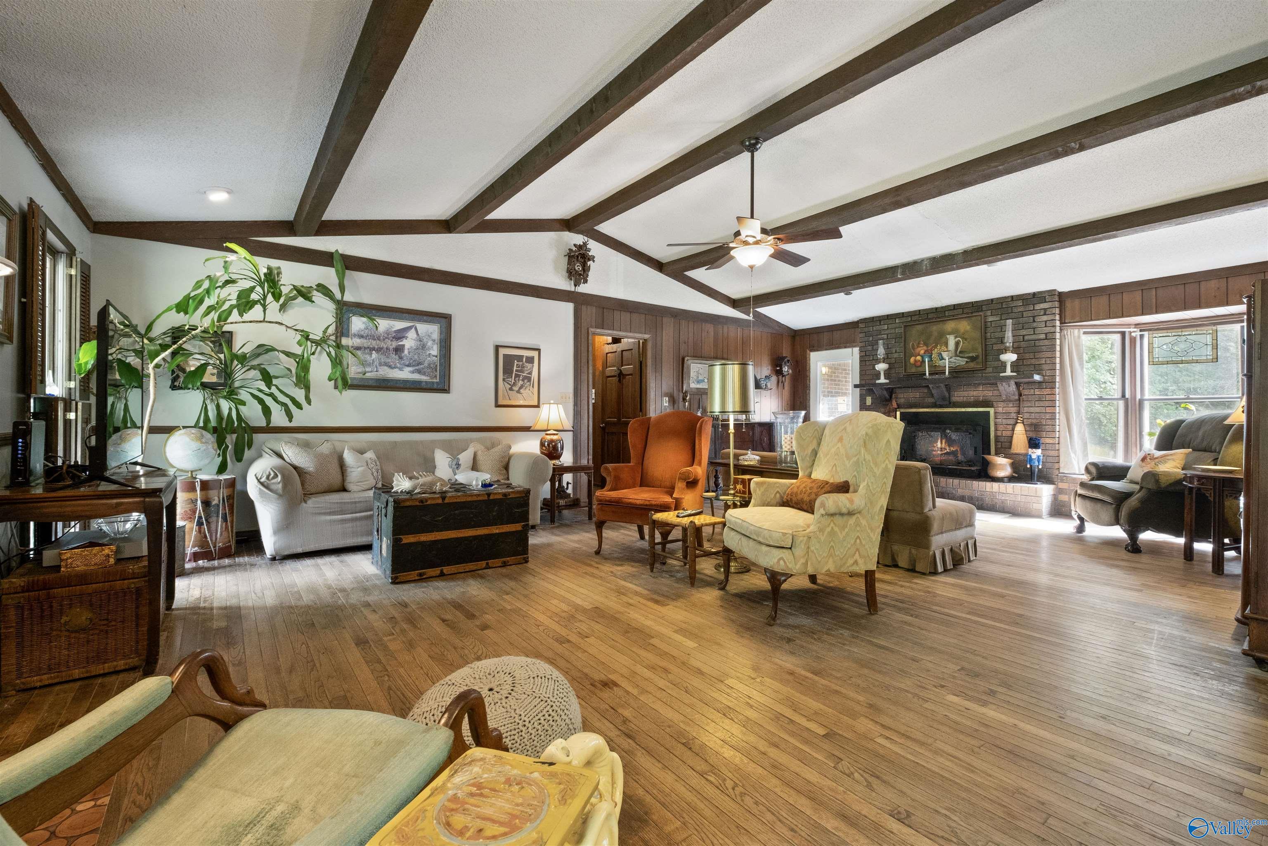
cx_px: 634
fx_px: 528
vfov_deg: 77.3
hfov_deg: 100.4
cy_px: 423
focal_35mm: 15
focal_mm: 10
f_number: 8
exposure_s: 1/5
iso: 800
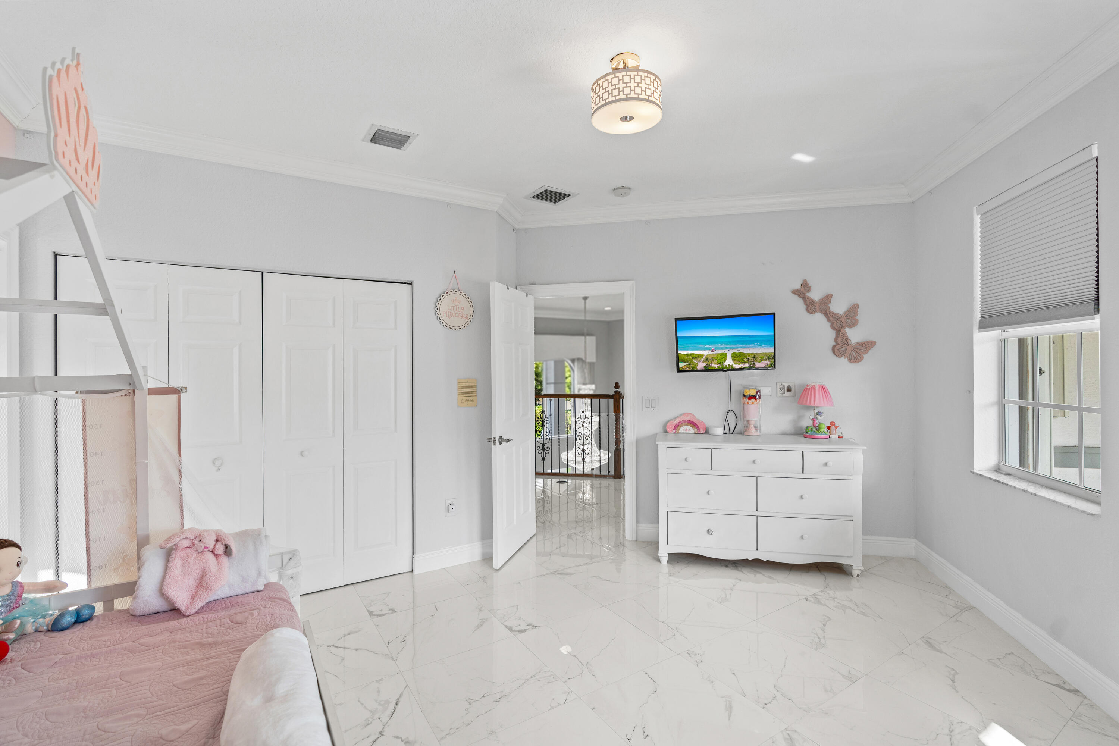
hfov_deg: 96.7
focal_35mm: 16
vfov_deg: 73.7
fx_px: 497
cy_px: 373
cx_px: 560
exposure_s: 1/20
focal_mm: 16
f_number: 4.5
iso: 160
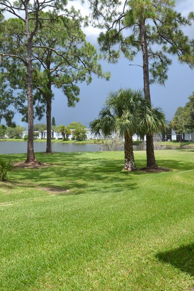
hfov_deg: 39.9
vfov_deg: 56.7
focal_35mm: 33
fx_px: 267
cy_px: 115
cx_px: 106
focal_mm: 12
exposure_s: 1/200
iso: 100
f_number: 7.1
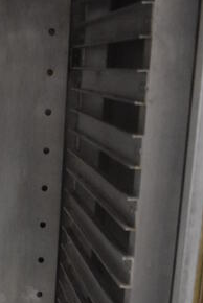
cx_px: -32
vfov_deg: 22.4
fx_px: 717
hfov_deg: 15.6
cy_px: 341
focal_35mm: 85
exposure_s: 1/125
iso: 5000
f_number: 3.5
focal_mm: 18
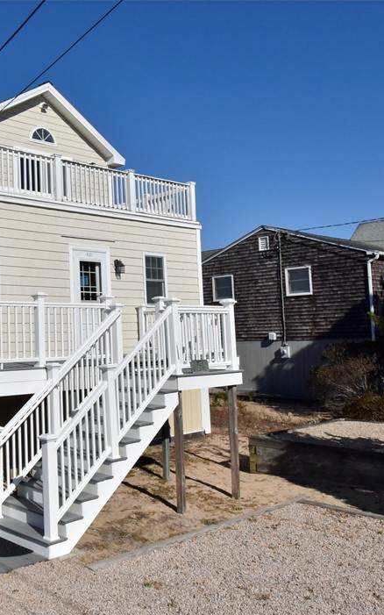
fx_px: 516
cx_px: 70
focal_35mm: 31
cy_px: 316
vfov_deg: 61.6
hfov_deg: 39.1
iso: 320
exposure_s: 1/1000
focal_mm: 13
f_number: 16
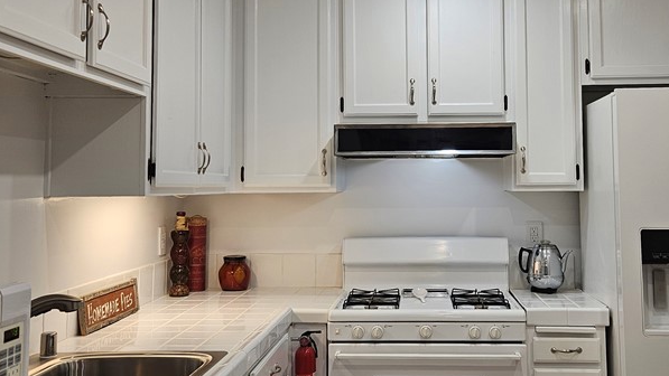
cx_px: 390
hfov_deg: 47.2
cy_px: 132
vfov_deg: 27.6
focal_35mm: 43
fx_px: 763
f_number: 1.8
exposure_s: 1/120
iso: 50
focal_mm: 5.4
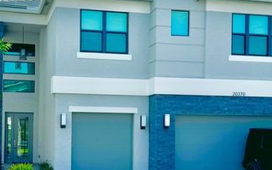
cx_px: 157
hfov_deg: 49.1
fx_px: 297
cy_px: 82
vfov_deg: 32.0
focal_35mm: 40
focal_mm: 6.76
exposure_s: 1/9009
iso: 80
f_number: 1.78
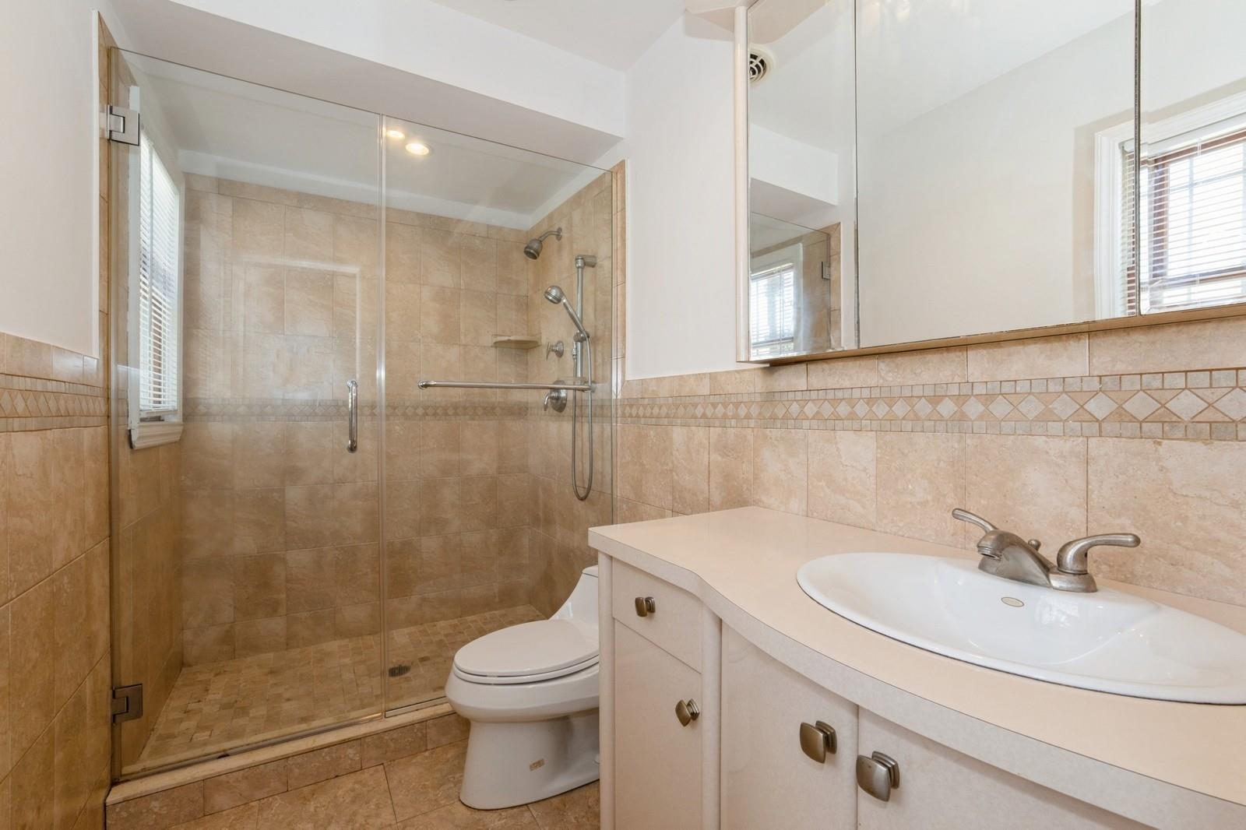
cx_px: 623
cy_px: 415
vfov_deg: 77.3
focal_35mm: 15
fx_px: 519
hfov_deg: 100.4
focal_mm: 15
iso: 640
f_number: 14
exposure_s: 1/6
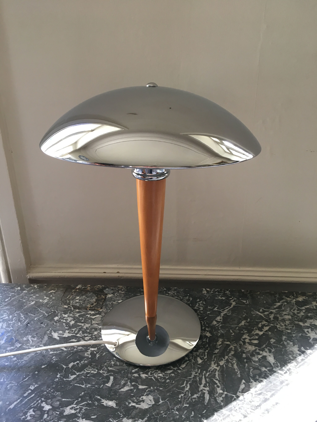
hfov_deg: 48.2
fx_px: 354
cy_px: 211
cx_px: 158
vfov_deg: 61.7
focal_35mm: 29
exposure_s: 1/33
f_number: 2.2
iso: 100
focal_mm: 4.15
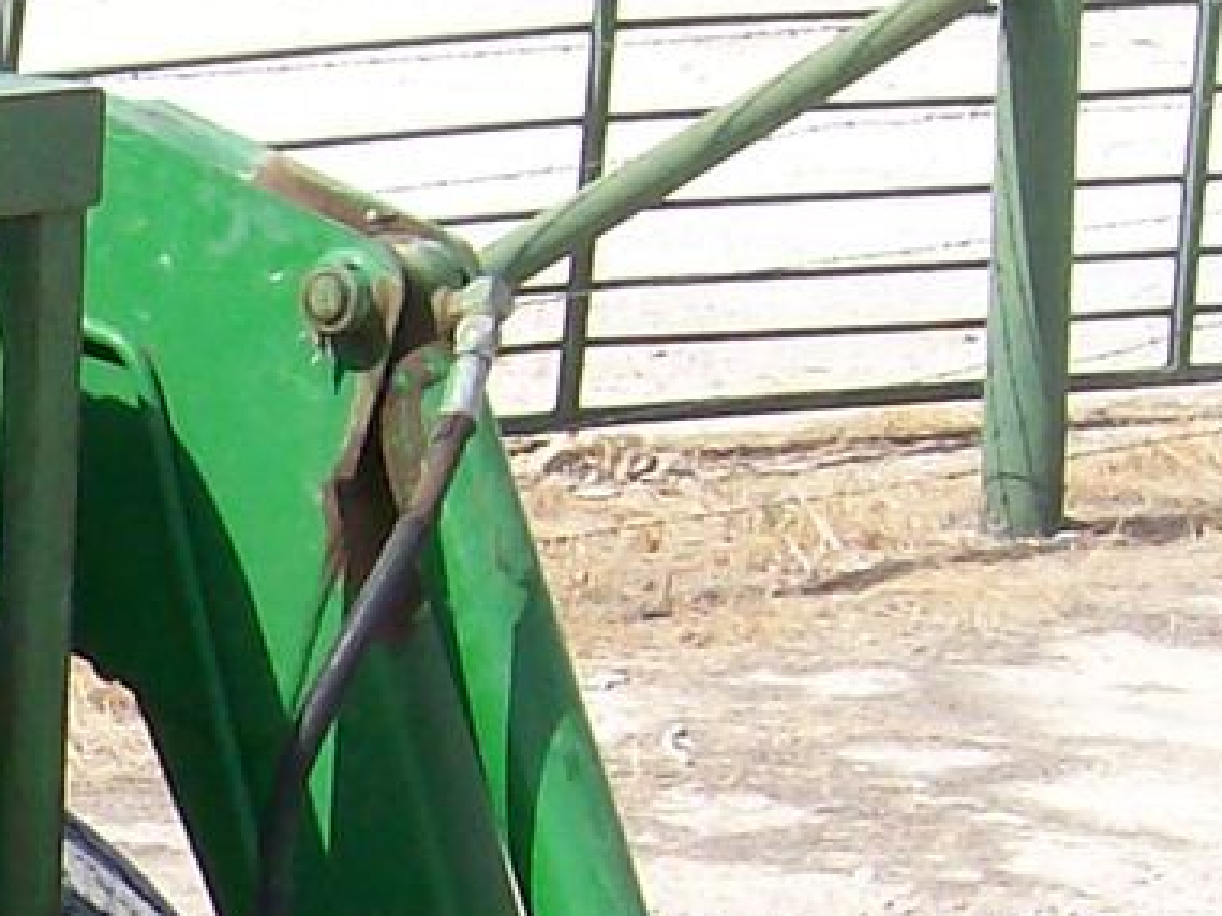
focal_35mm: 194
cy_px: 1372
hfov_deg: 9.6
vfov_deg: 7.5
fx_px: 6849
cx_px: -1071
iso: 80
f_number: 4.8
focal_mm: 6
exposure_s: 1/447
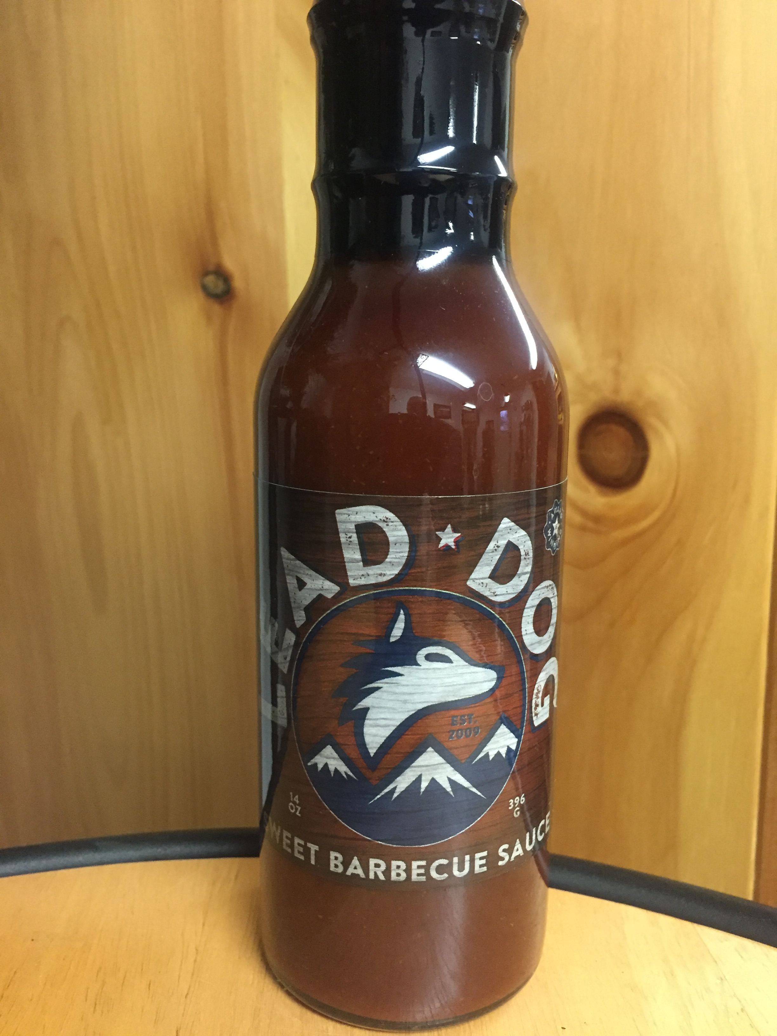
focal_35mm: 29
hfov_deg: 48.2
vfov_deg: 61.7
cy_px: 518
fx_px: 868
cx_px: 388
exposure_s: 1/20
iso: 250
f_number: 2.2
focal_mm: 4.15
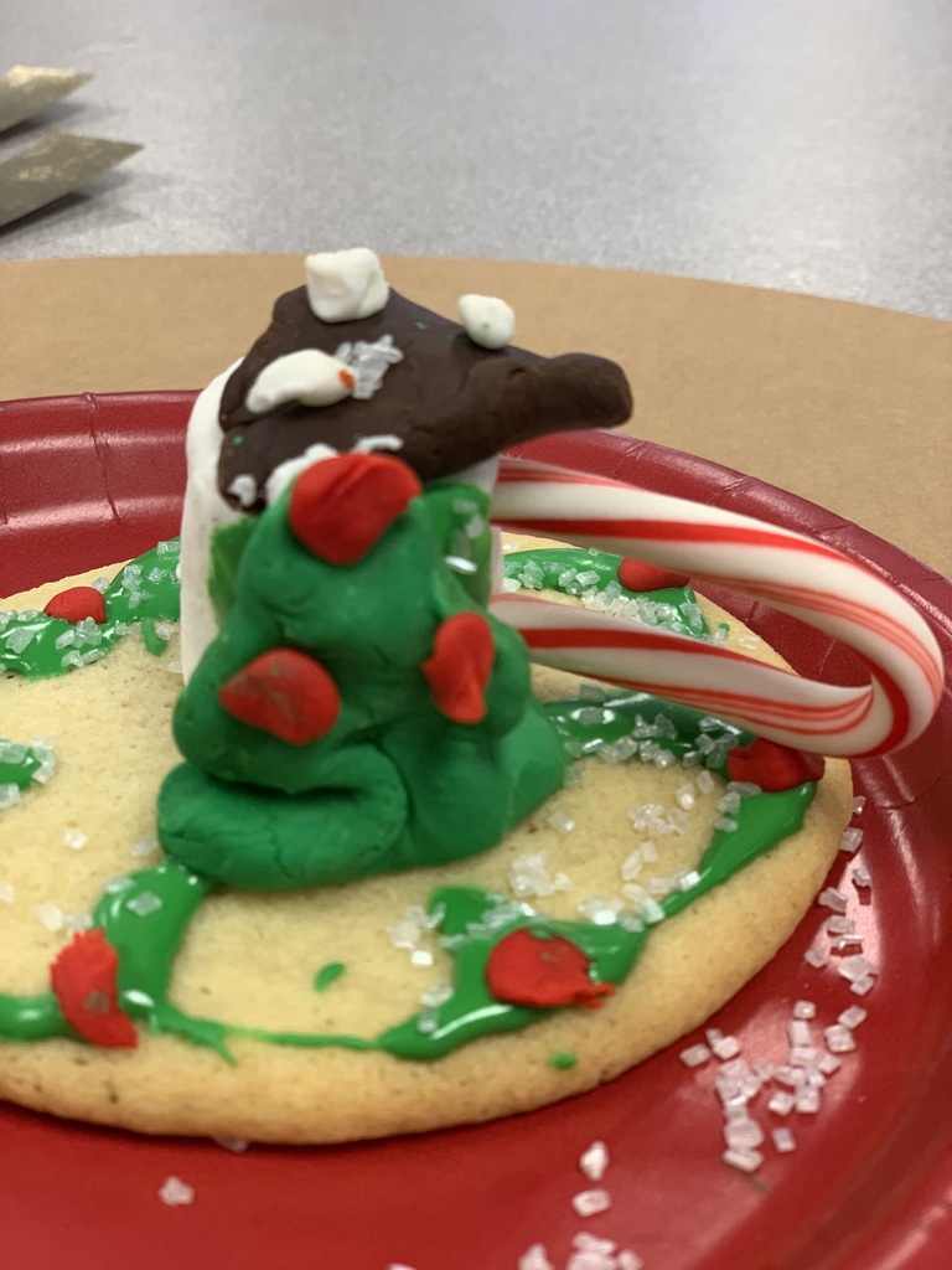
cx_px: 476
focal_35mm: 52
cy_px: 635
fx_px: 1907
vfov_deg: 36.8
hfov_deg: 28.0
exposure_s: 1/71
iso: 125
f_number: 2.4
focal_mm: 6
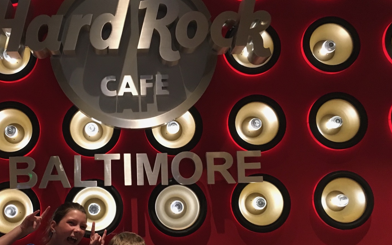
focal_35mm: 44
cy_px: 174
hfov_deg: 44.7
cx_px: 134
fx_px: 470
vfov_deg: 28.9
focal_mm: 4.15
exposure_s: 1/20
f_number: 2.2
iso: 200
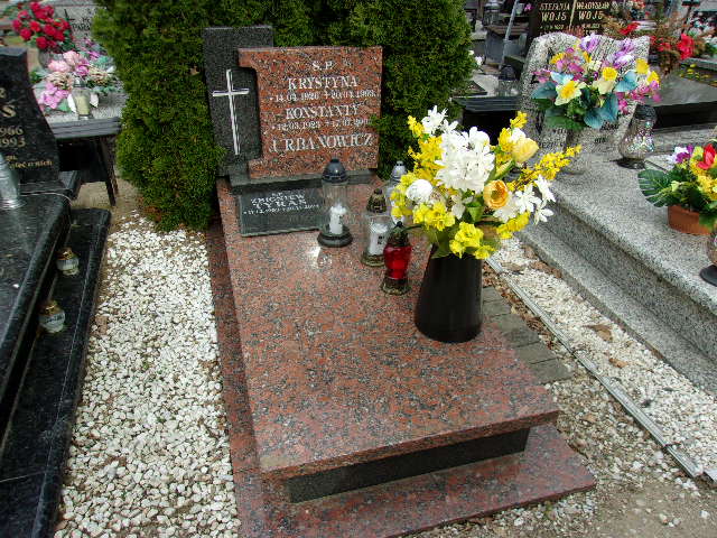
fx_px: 559
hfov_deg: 65.3
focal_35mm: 27
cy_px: 269
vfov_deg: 51.4
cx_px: 358
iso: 80
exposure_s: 1/400
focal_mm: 4.9
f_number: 3
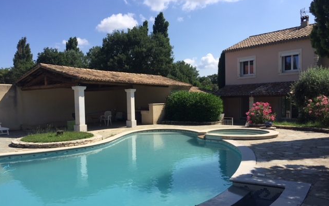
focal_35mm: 31
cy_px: 117
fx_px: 278
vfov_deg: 40.5
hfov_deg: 61.2
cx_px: 164
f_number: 2.2
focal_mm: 4.15
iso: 32
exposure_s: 1/2198
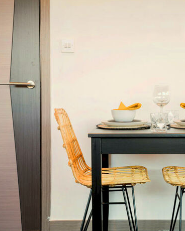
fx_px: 342
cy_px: 115
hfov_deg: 30.1
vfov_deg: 37.3
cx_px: 122
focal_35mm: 50
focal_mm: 35
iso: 100
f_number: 13
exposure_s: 1/1.67
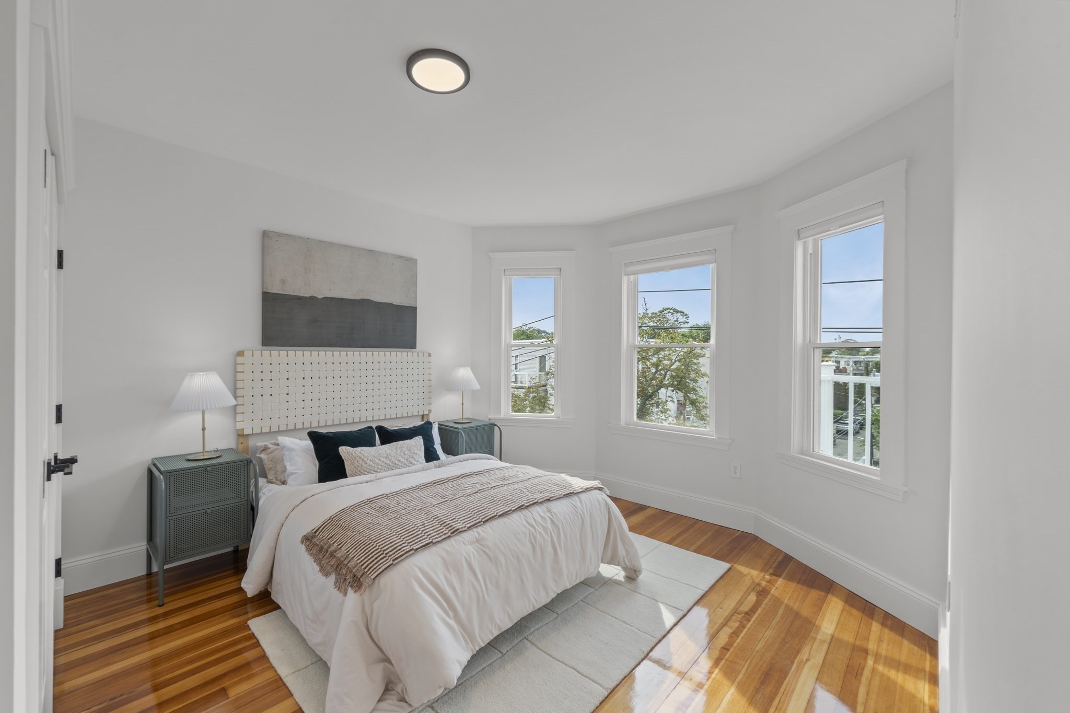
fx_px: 416
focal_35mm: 14
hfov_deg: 104.3
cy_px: 356
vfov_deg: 81.2
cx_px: 535
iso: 100
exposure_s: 1/30
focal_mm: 14
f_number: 8
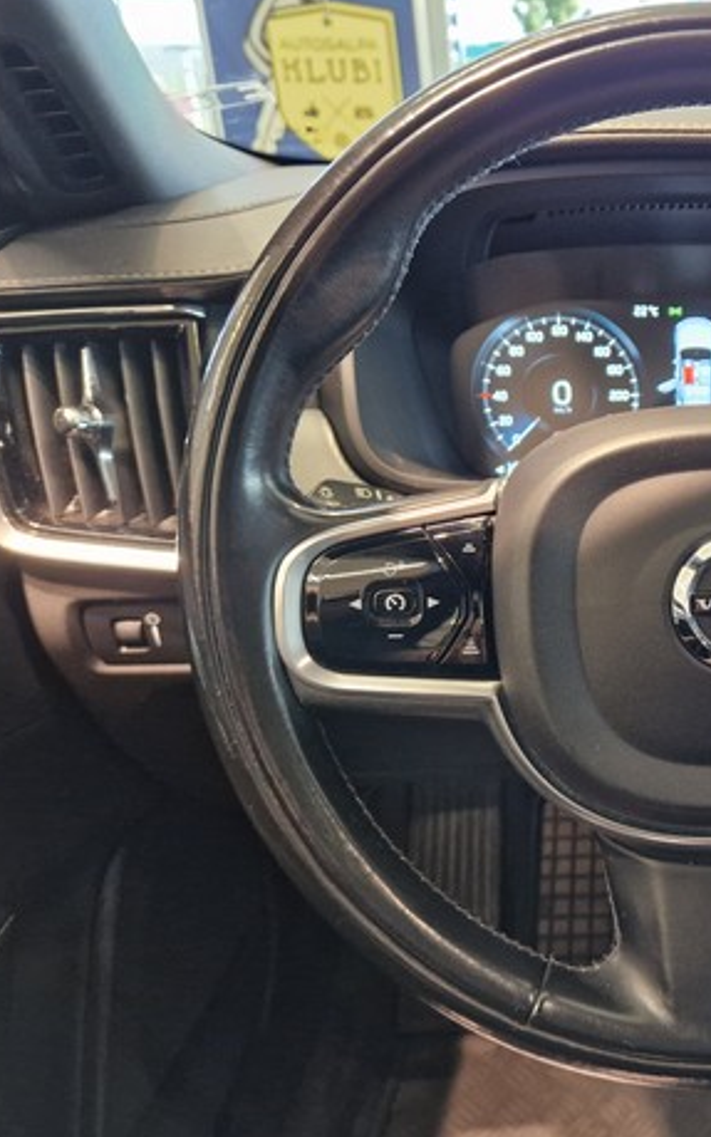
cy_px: 587
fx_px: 1054
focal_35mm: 34
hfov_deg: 33.9
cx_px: 718
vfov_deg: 56.7
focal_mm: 5.4
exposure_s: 1/100
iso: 500
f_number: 1.8
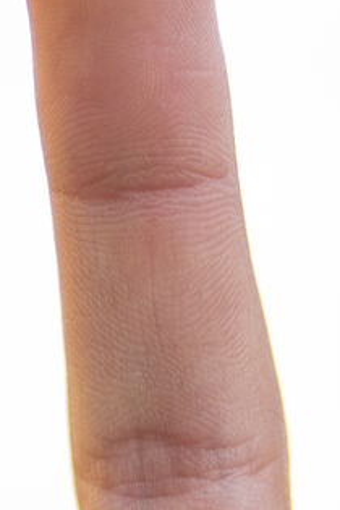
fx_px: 8797
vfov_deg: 3.3
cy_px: 1196
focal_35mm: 621
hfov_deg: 2.2
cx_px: 360
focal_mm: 85
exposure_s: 1/500
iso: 100
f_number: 1.8
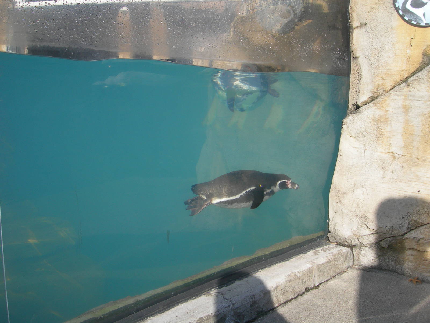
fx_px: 472
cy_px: 162
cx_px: 215
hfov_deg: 49.0
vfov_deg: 37.7
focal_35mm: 38
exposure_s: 1/334
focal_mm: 7.8
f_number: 4.8
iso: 50
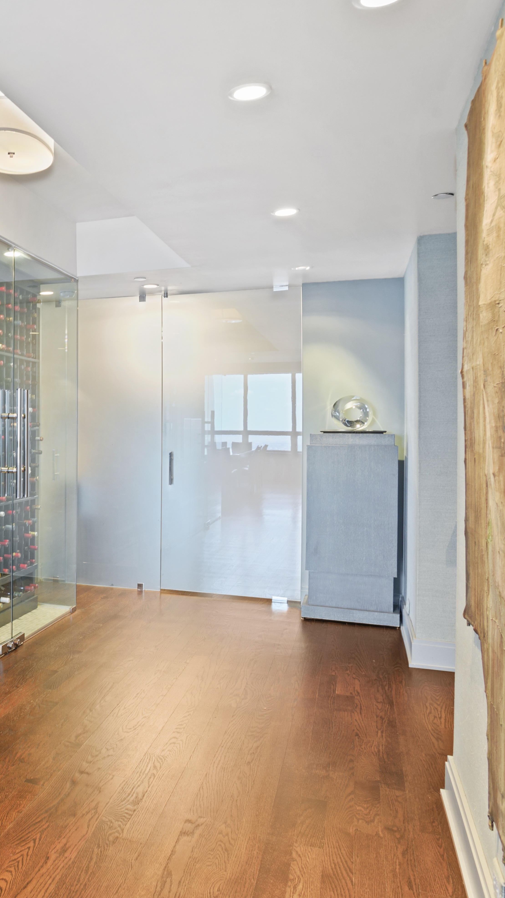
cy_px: 449
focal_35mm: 32
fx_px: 762
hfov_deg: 32.4
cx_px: -48
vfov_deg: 61.0
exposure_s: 2.5
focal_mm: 20
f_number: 8
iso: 400
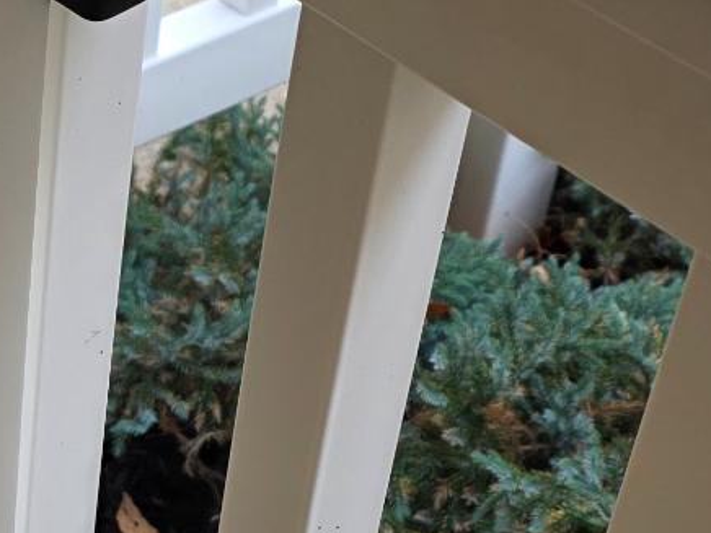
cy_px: 311
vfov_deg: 13.7
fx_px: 2218
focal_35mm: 108
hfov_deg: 17.3
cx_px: -153
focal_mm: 6.3
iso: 40
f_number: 1.7
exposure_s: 1/180
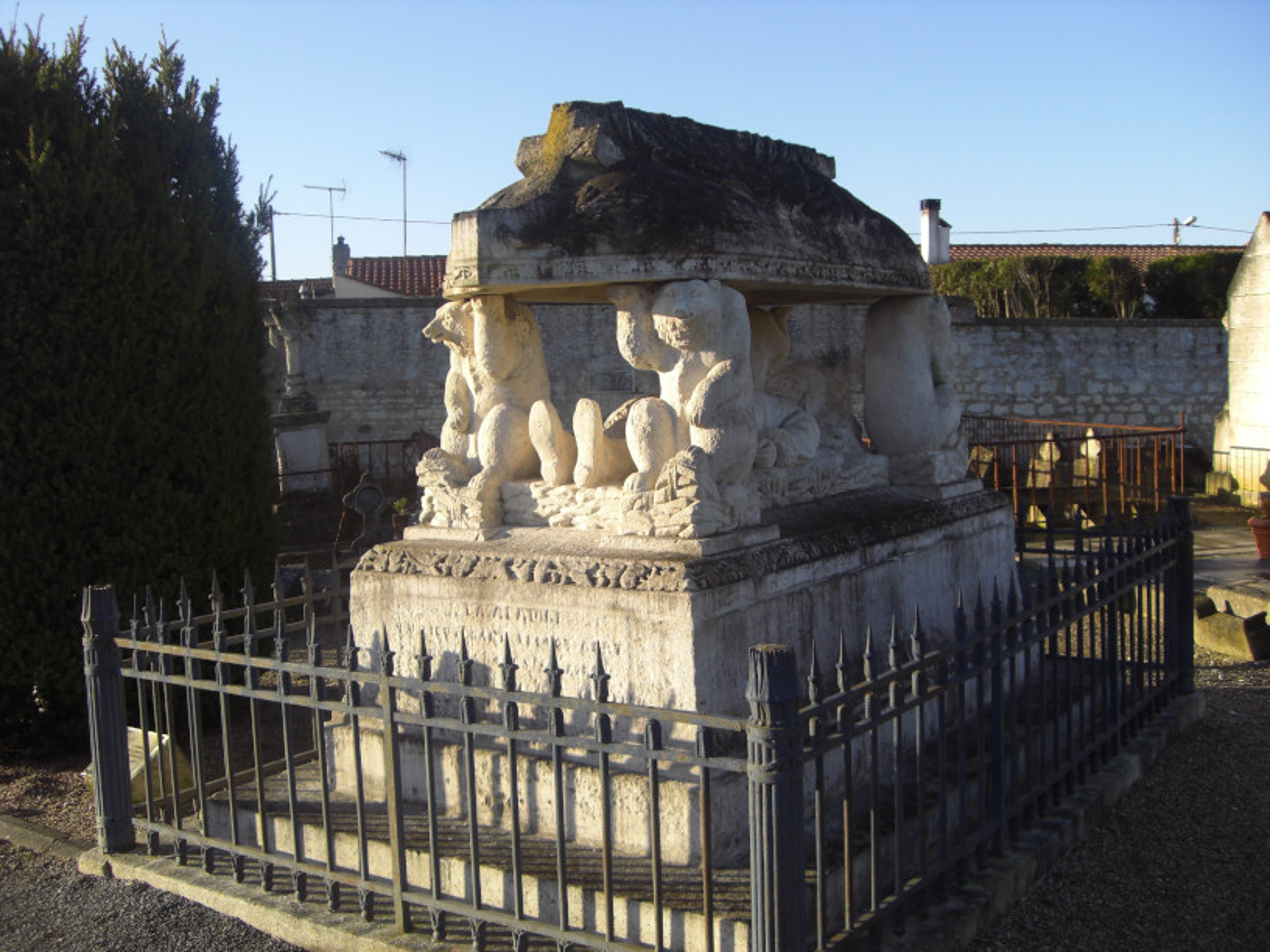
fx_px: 1394
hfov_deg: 49.0
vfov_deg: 37.7
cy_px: 476
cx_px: 635
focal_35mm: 38
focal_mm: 6.2
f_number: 2.7
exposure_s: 1/500
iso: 64
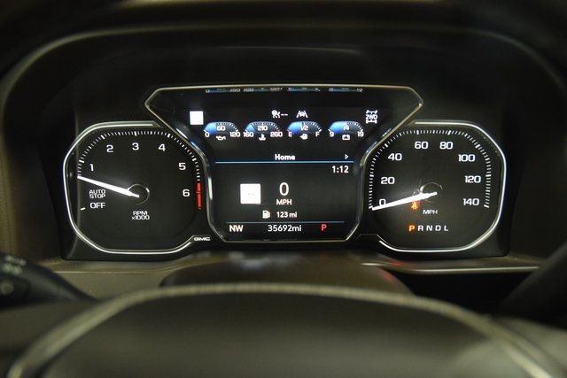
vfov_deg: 36.9
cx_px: 284
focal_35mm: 36
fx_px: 567
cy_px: 189
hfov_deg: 53.1
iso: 3200
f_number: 3.8
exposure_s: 1/30
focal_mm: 24
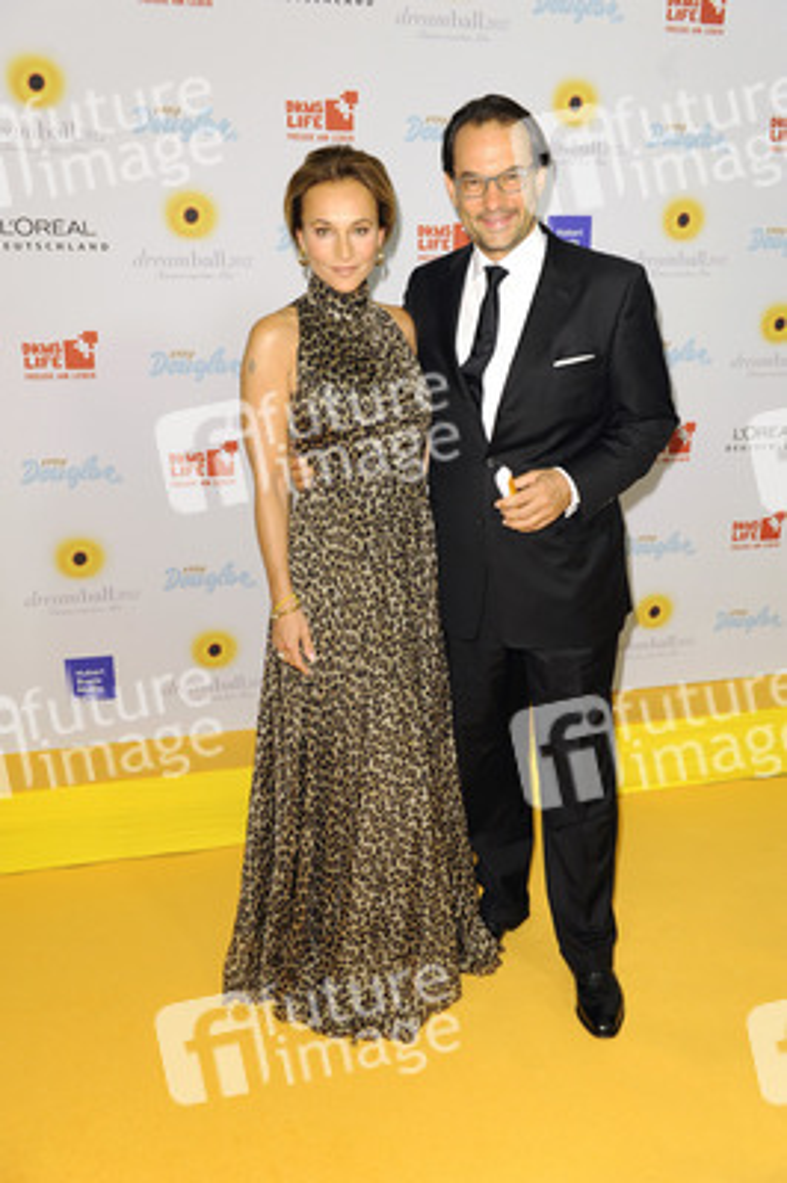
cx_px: 394
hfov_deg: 41.0
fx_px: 1051
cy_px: 592
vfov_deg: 58.8
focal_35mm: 32
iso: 800
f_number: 5.6
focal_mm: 32
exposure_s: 1/160
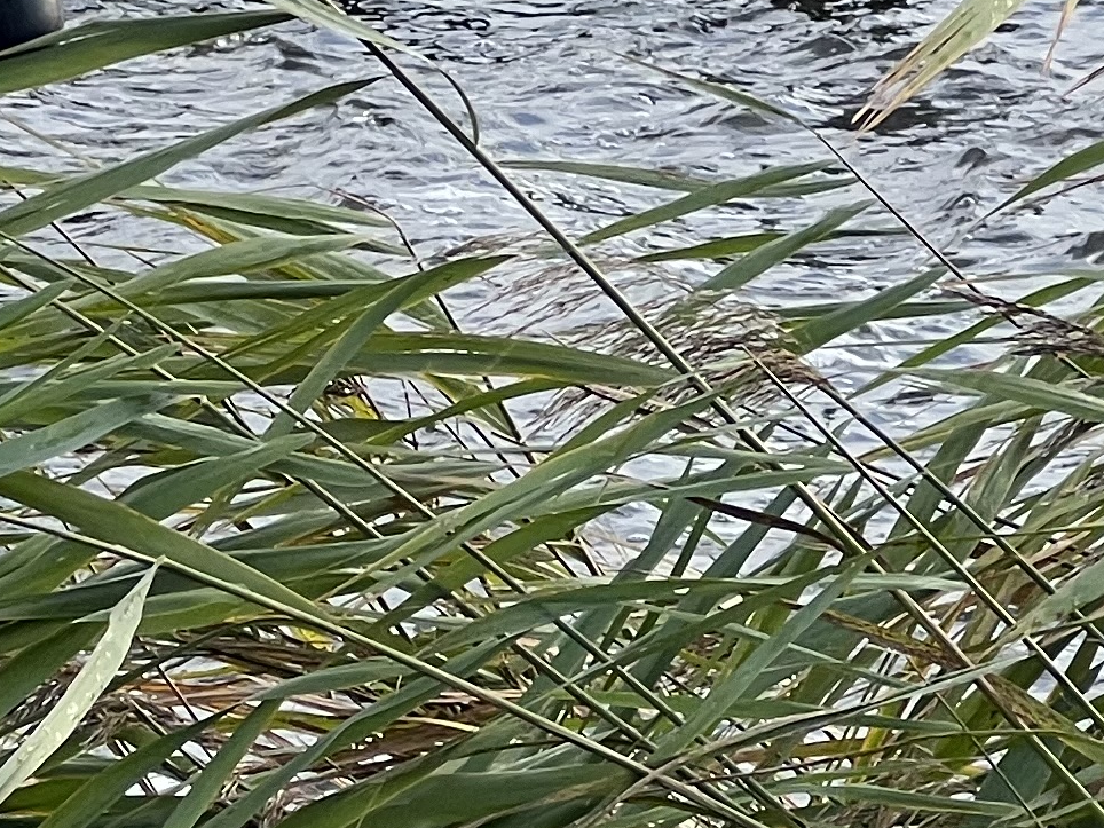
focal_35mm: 322
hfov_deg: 6.1
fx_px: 10269
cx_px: -157
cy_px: 10
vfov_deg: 4.6
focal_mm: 9
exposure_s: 1/207
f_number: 2.8
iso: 32
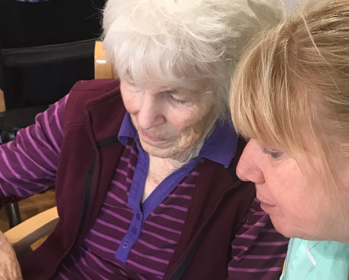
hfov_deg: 31.7
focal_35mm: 59
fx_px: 610
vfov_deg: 25.3
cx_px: 236
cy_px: 232
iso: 40
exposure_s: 1/20
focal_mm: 3.99
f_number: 1.8
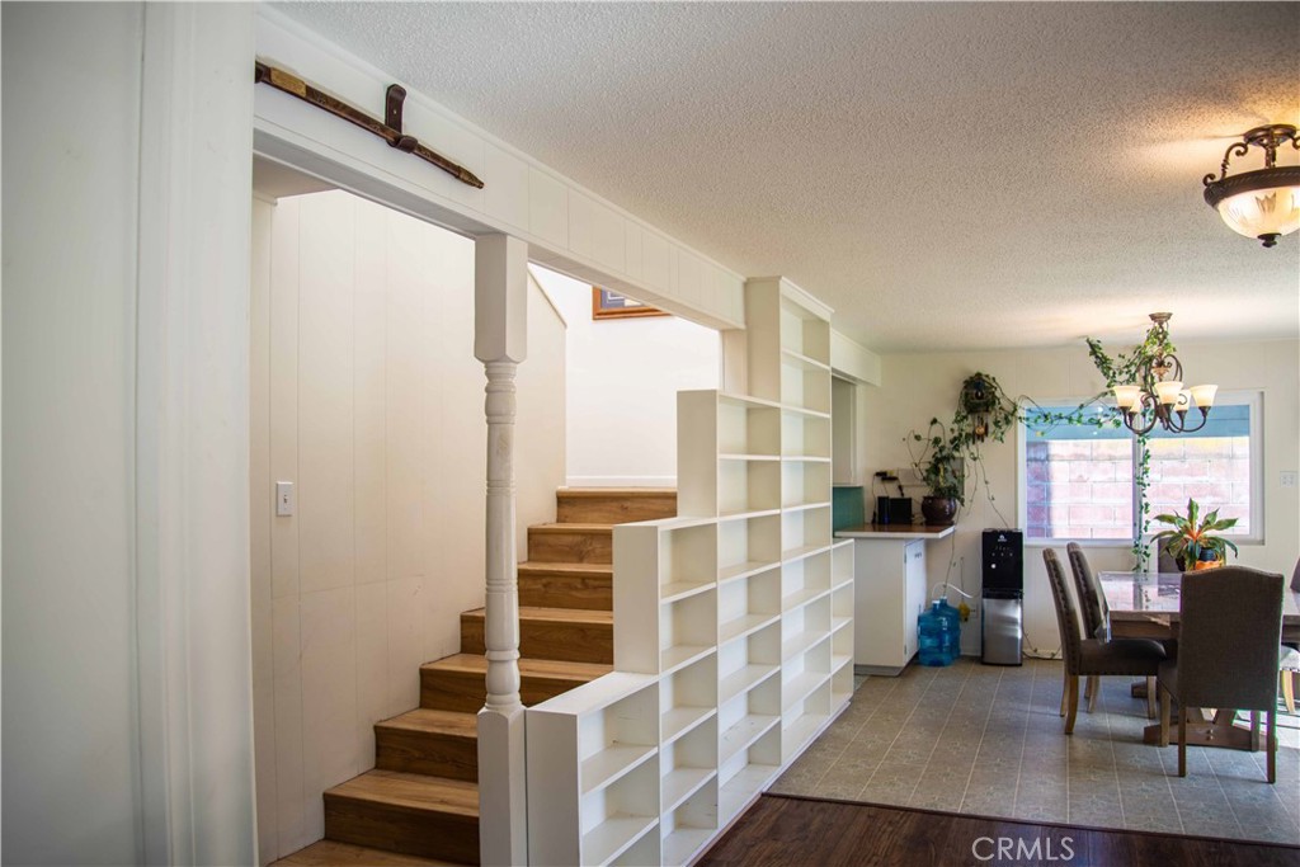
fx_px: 867
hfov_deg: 73.7
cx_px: 650
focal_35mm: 24
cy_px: 434
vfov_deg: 53.1
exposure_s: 1/80
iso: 100
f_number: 4.5
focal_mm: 24
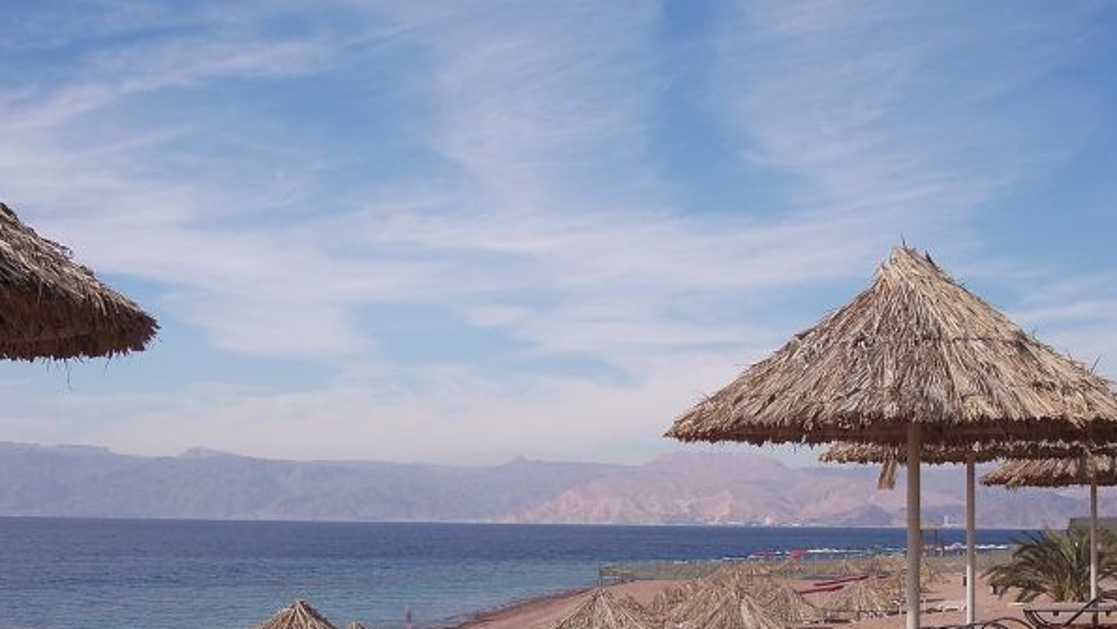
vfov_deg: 21.4
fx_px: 1659
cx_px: 559
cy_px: 396
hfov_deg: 37.2
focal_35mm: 56
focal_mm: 7.2
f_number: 7.2
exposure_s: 1/250
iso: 80
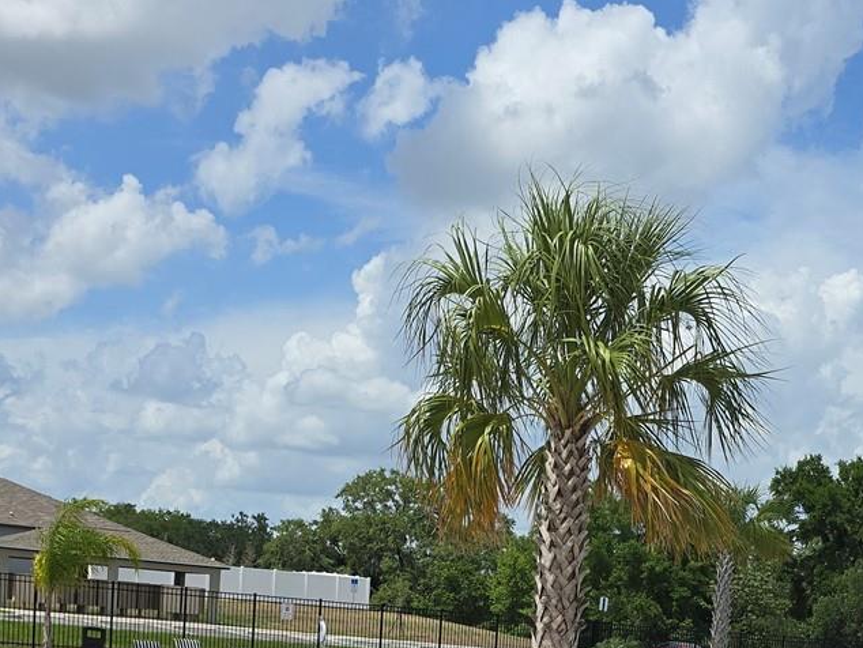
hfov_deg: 32.3
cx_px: 694
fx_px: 1447
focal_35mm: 58
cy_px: 685
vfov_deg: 23.9
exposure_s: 1/1384
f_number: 1.7
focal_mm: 6.3
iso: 12
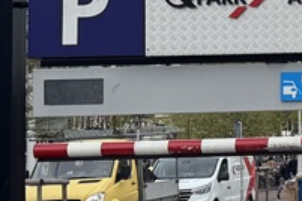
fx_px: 1300
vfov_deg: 8.8
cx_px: 654
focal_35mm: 155
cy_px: 53
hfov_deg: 11.6
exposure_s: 1/3413
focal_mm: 6.76
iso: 80
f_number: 1.78
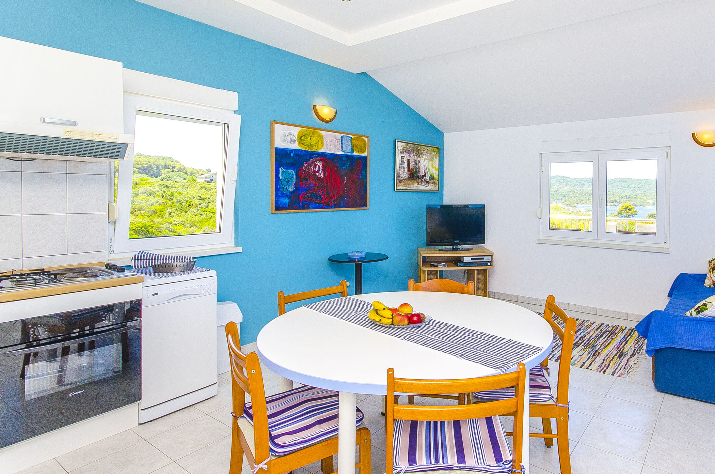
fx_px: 396
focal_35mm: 20
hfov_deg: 82.6
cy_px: 198
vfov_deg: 61.4
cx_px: 443
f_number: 8
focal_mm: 10
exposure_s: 1/160
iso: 160
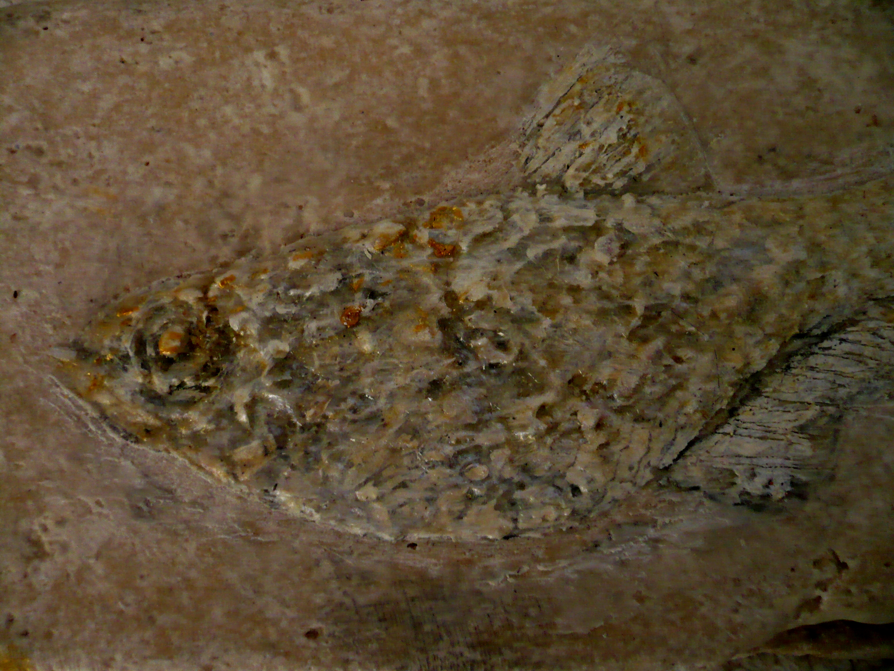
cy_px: 336
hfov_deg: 52.6
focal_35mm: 35
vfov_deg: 40.7
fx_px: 904
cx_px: 447
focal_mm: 5.8
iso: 200
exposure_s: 1/30
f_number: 2.8
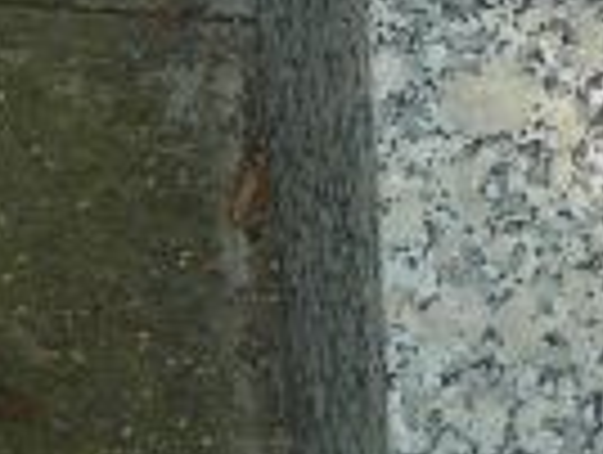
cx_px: 1062
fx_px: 2914
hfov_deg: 11.1
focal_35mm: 167
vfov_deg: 8.9
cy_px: 130
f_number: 2.8
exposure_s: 1/320
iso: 80
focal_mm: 5.2
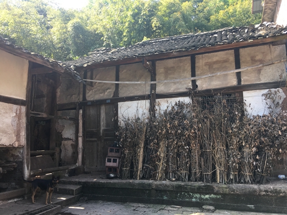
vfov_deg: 48.2
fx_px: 240
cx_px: 144
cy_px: 108
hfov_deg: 61.7
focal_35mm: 29
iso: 25
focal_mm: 4.15
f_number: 2.2
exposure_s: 1/156
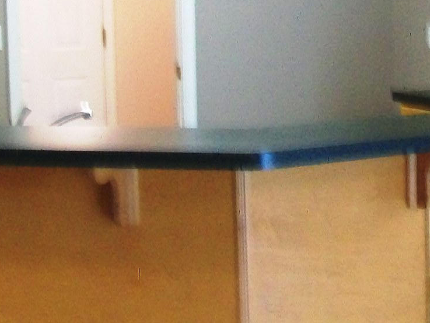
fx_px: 1242
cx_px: 389
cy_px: 118
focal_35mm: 100
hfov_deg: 19.3
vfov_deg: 14.8
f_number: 2.7
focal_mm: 6
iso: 160
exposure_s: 1/10
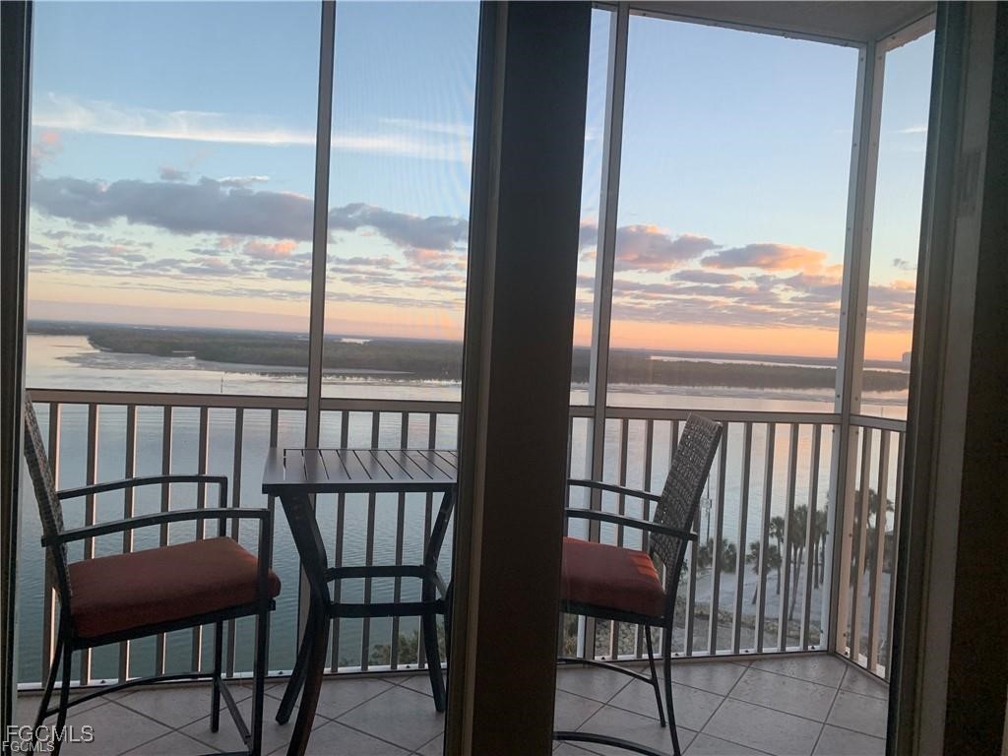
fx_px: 757
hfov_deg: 67.3
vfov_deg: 53.1
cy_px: 378
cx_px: 504
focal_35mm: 26
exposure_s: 1/121
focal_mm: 4.25
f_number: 1.8
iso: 80
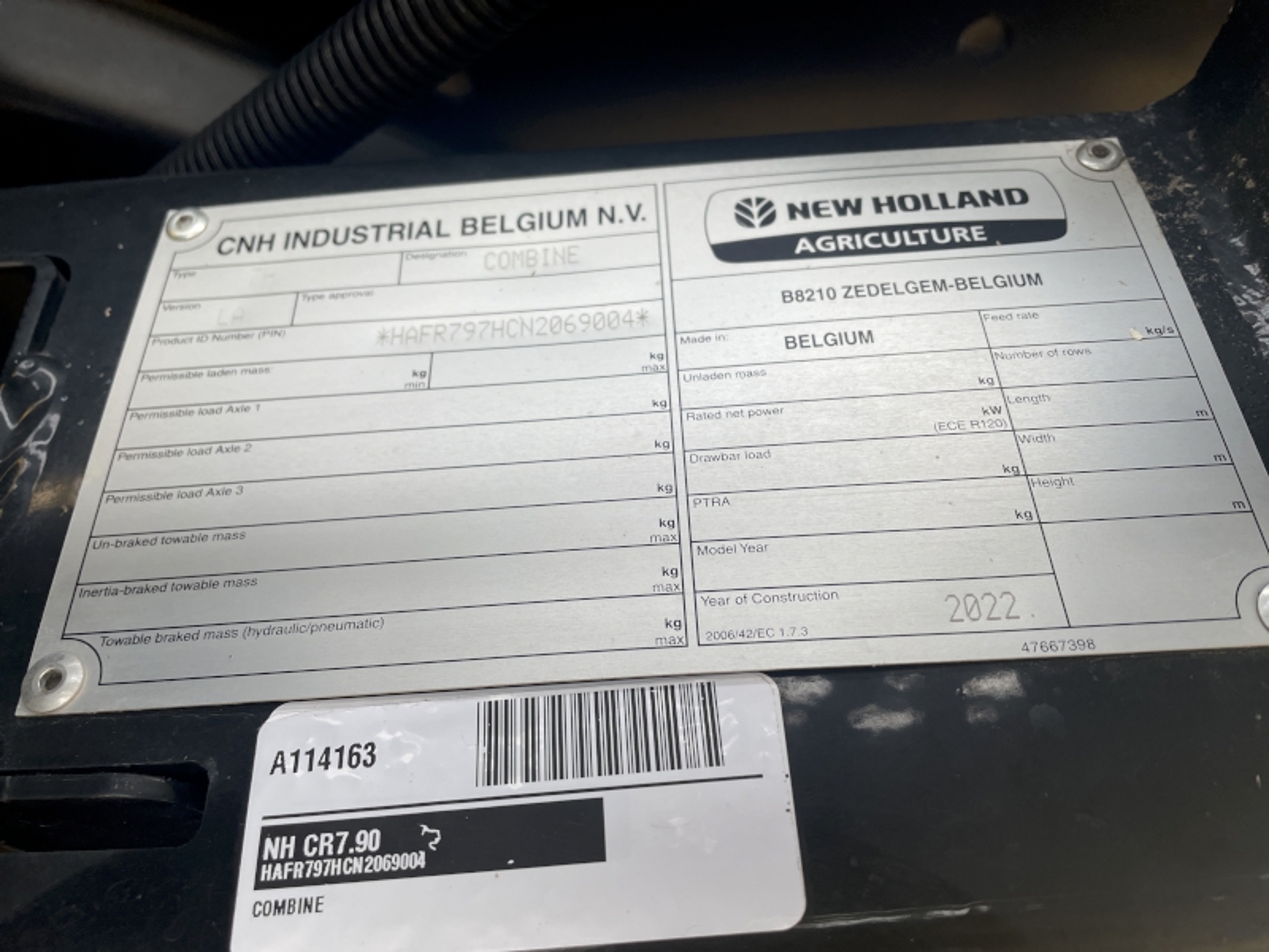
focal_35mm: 26
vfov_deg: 53.1
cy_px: 476
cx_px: 634
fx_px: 953
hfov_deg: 67.3
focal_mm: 4.2
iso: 50
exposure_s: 1/513
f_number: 1.6
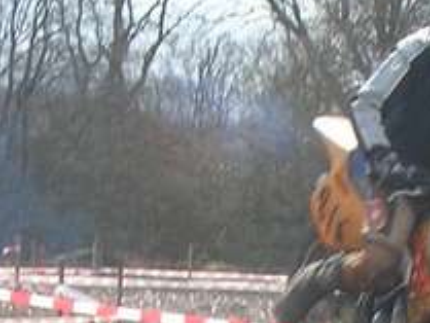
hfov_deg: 4.1
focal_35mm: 487
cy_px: 650
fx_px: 6053
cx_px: 514
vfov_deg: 3.0
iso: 50
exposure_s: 1/75.7
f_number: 8.2
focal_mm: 17.1
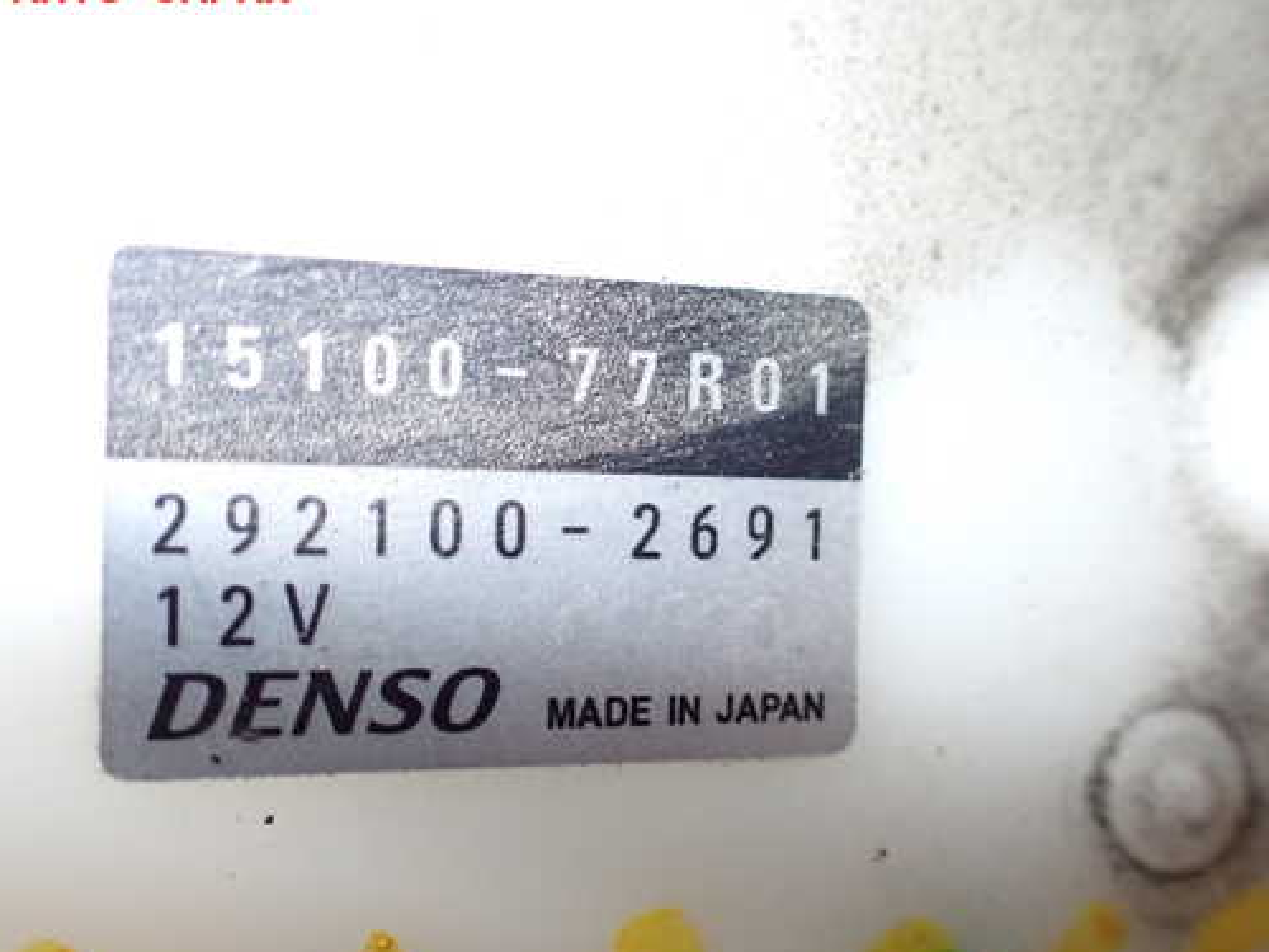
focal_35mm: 36
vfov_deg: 39.6
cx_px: 591
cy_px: 526
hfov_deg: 51.3
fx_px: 1320
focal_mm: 5.4
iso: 800
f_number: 6.3
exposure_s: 1/30
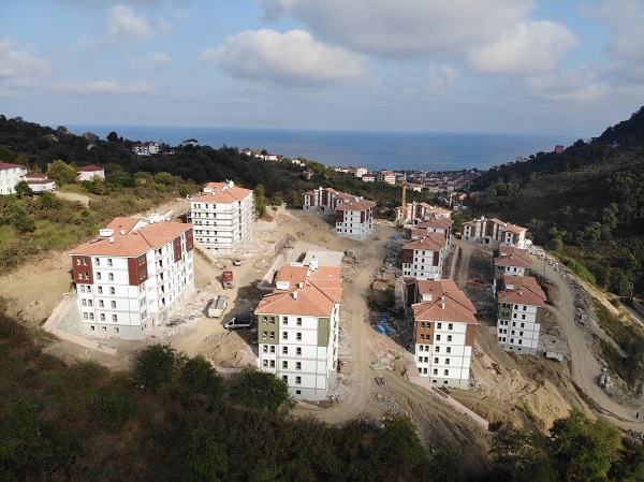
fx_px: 446
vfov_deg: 56.7
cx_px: 322
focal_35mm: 24
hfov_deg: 71.6
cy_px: 241
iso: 100
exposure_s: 1/970
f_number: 2.8
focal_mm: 4.5
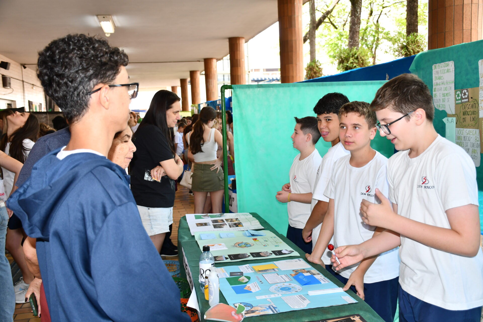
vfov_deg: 36.9
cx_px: 242
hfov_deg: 53.1
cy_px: 161
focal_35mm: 36
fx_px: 483
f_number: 3.8
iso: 400
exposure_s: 1/125
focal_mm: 24
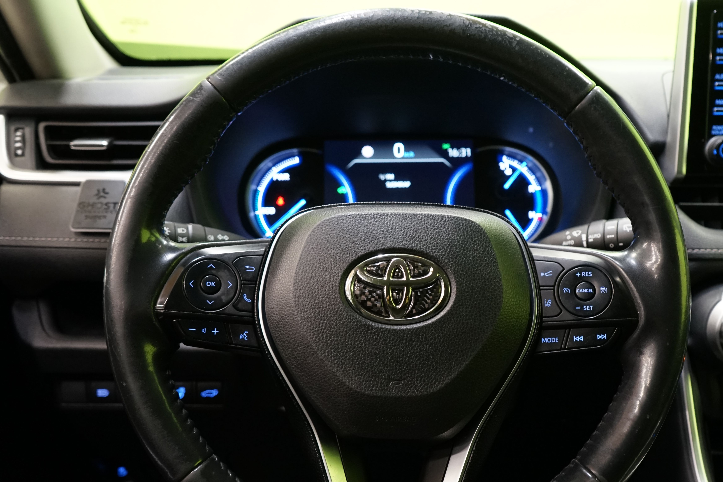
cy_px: 286
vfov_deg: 33.3
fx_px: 803
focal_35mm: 40
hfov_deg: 48.3
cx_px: 408
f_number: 5
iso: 2000
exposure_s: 1/15
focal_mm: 31
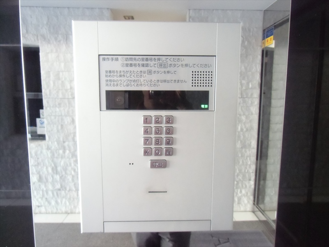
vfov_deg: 56.8
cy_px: 124
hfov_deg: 71.6
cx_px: 164
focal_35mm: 24
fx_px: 228
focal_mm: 4.24
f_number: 3
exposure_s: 1/25
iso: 800
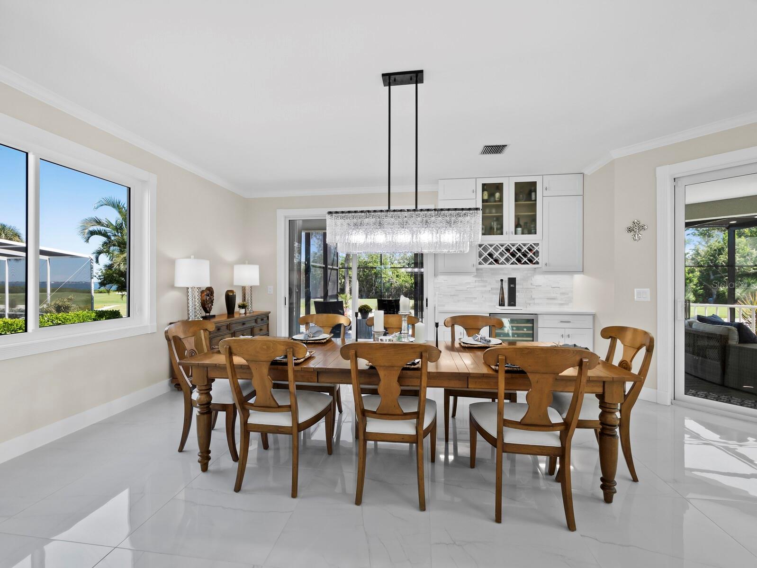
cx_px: 378
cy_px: 284
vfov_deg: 85.7
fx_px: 306
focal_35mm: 14
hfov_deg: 102.0
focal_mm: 7
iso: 250
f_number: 11
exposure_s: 1/5
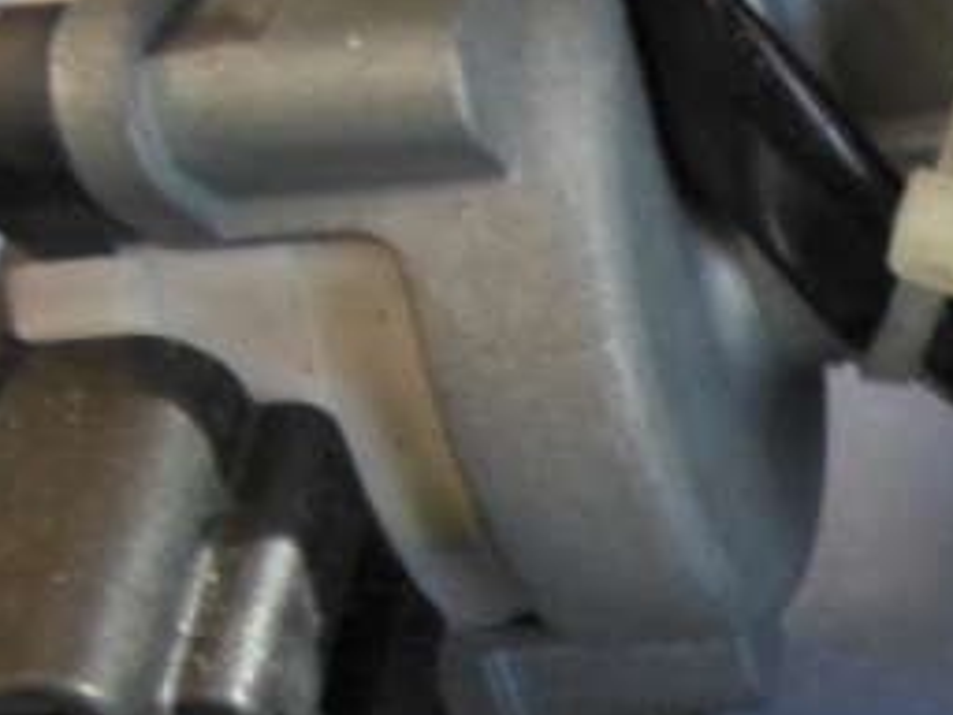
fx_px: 2753
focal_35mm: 100
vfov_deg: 14.3
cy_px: 875
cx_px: 1832
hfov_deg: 15.9
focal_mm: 4.5
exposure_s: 1/30
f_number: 2.5
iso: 80
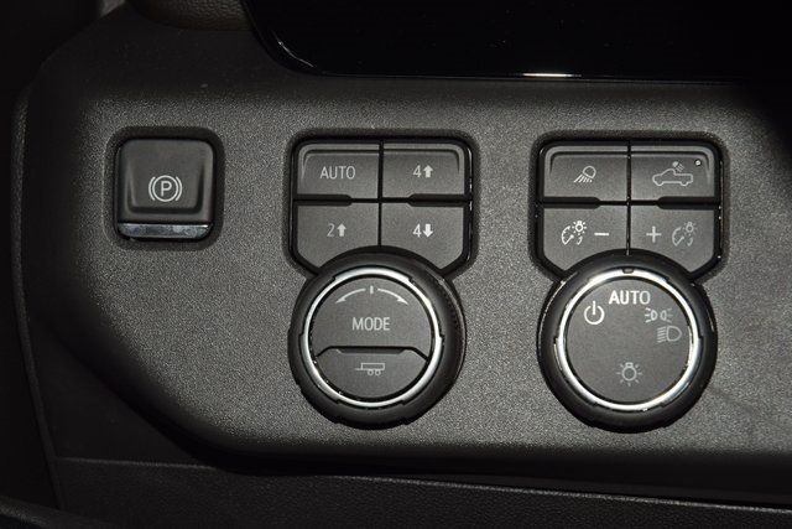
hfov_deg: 19.5
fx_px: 2310
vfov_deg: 13.0
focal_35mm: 105
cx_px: 396
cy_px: 264
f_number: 8
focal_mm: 70
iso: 100
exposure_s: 1/125
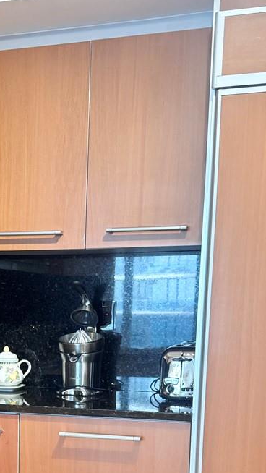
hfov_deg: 18.2
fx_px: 802
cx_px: -18
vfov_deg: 31.4
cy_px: 419
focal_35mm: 64
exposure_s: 1/60
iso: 200
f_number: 1.78
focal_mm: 6.76
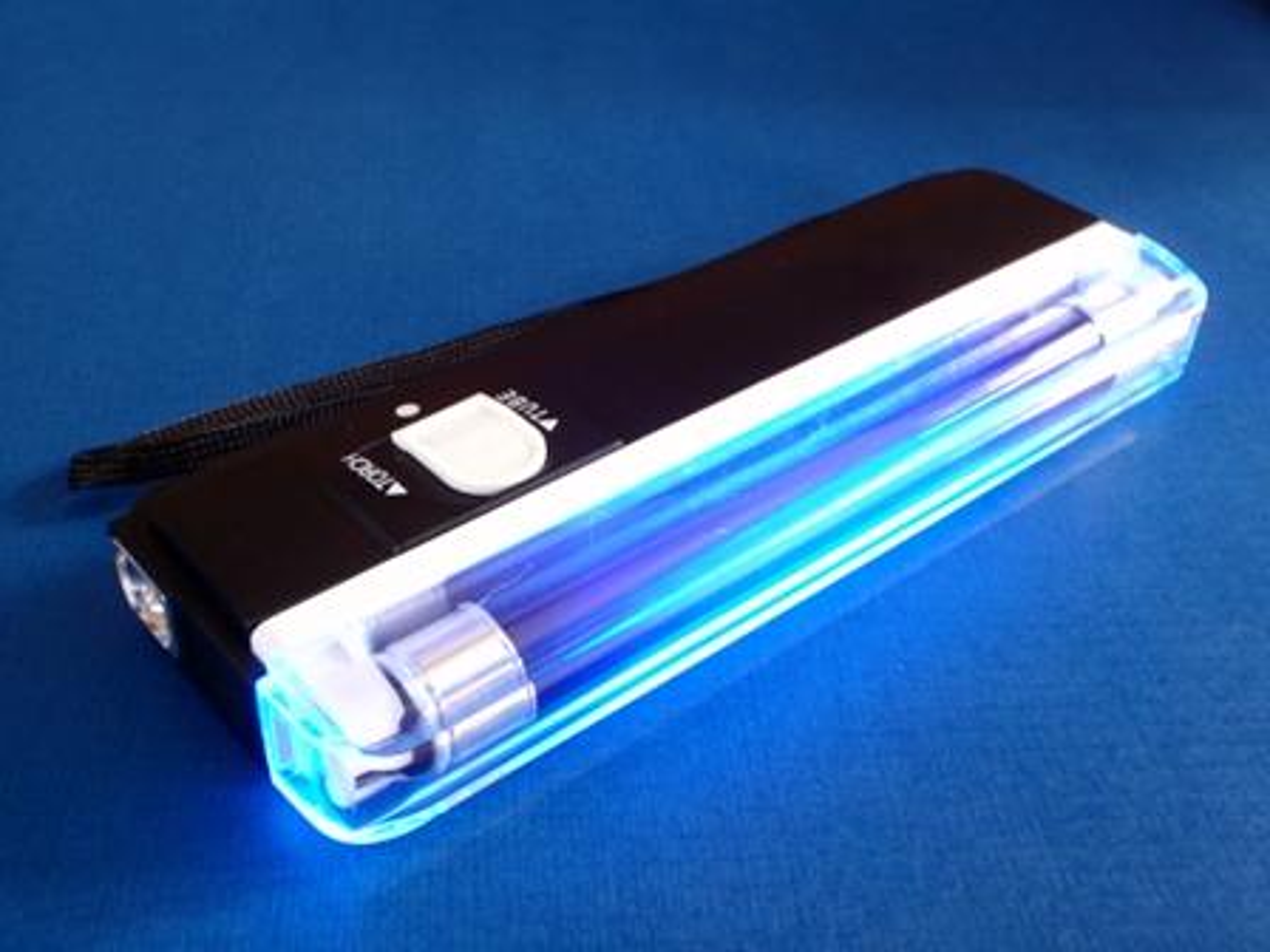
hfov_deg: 51.4
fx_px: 1321
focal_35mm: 36
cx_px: 635
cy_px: 476
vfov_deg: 39.7
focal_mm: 6.53
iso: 100
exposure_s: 1/2
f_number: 4.1
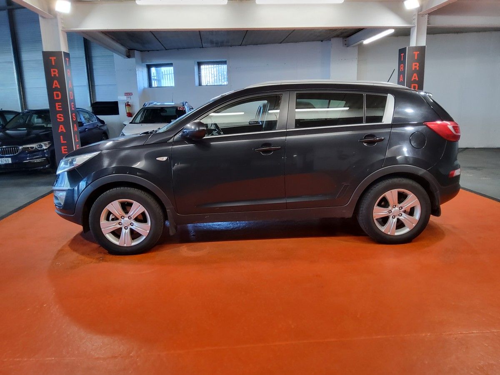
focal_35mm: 26
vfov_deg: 53.1
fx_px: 376
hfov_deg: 67.3
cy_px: 188
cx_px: 250
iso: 250
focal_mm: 3.08
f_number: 2
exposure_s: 1/50
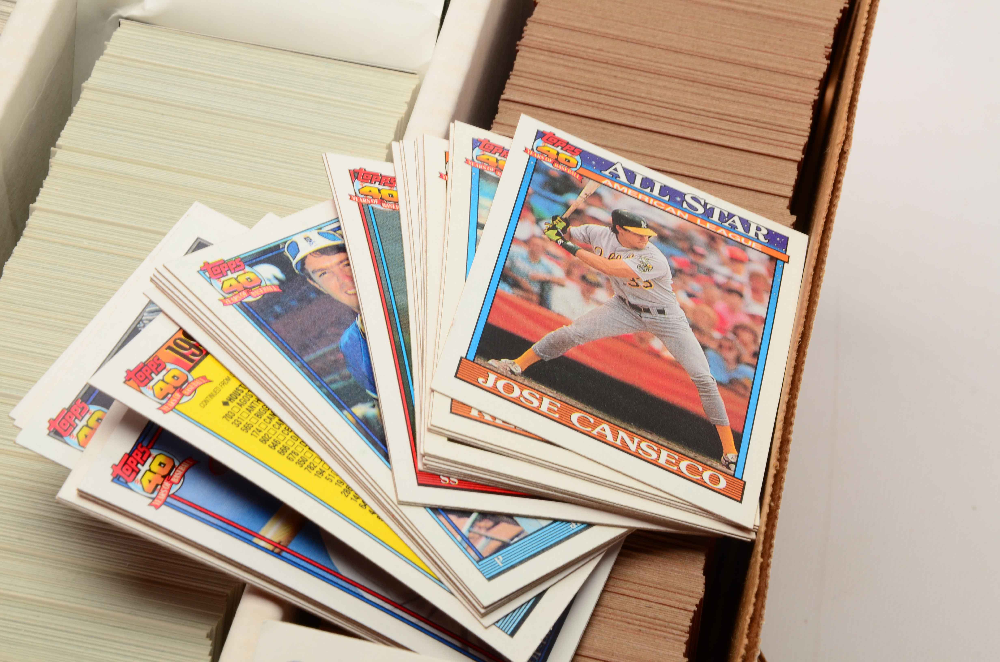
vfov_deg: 11.4
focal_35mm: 120
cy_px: 331
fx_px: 3326
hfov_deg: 17.1
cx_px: 500
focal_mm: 80
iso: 200
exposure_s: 1/160
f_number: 20
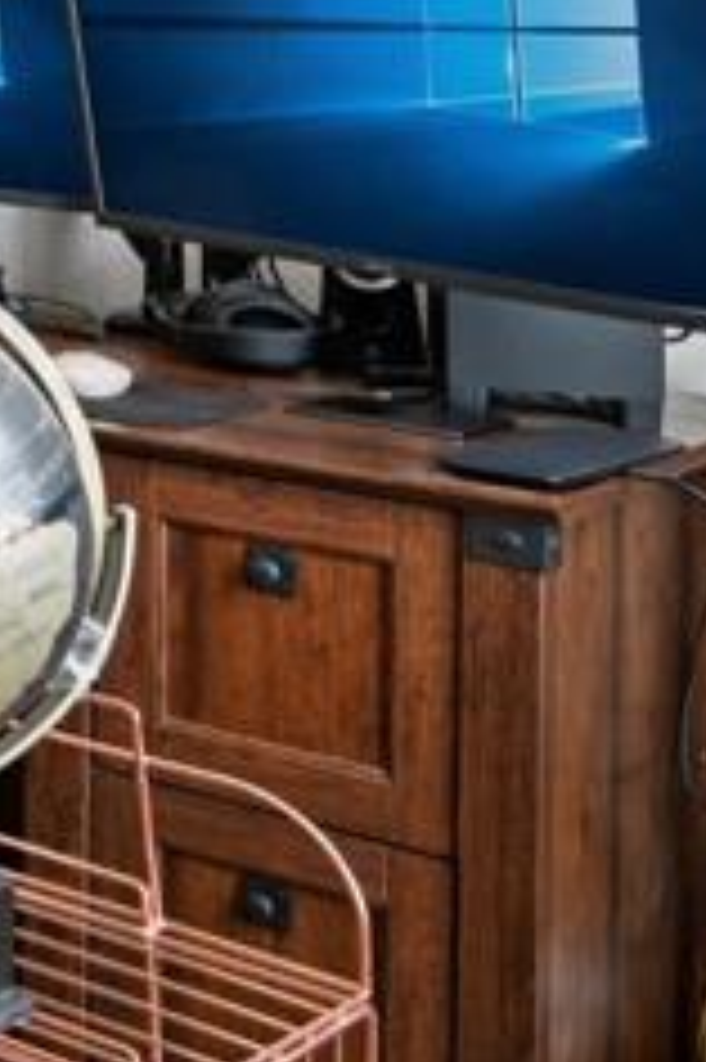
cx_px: -1408
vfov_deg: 24.2
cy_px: -130
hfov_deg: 11.1
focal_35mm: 78
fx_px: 2298
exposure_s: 1/15
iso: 400
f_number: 8
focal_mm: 18
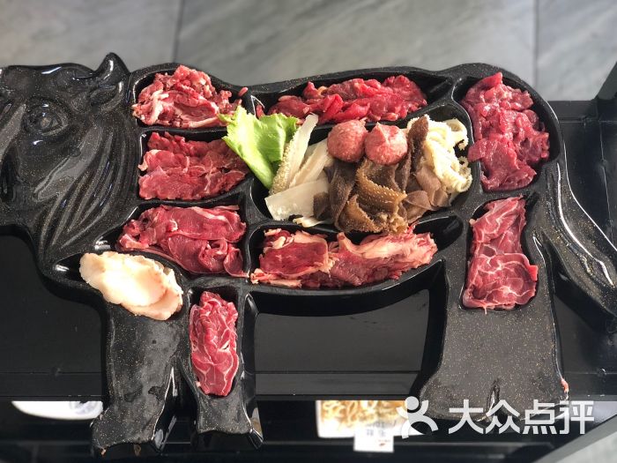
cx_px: 308
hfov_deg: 36.8
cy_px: 232
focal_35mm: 52
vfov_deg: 28.0
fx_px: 927
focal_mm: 6
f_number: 2.4
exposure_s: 1/24
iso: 160
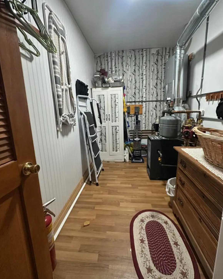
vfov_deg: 96.7
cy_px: 131
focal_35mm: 15
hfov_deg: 84.0
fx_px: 124
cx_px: 112
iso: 400
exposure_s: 1/60
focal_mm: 2.22
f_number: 2.2
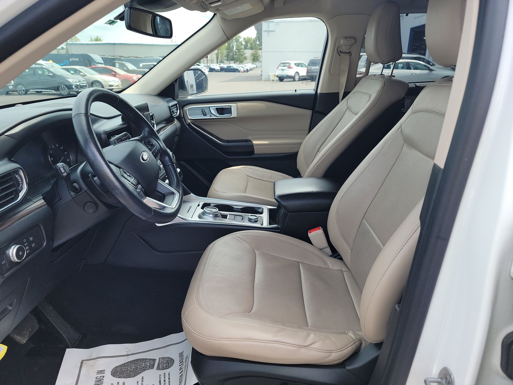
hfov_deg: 71.6
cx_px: 256
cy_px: 192
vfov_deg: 56.8
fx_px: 356
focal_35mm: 24
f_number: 1.8
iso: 50
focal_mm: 6.7
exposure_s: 1/209
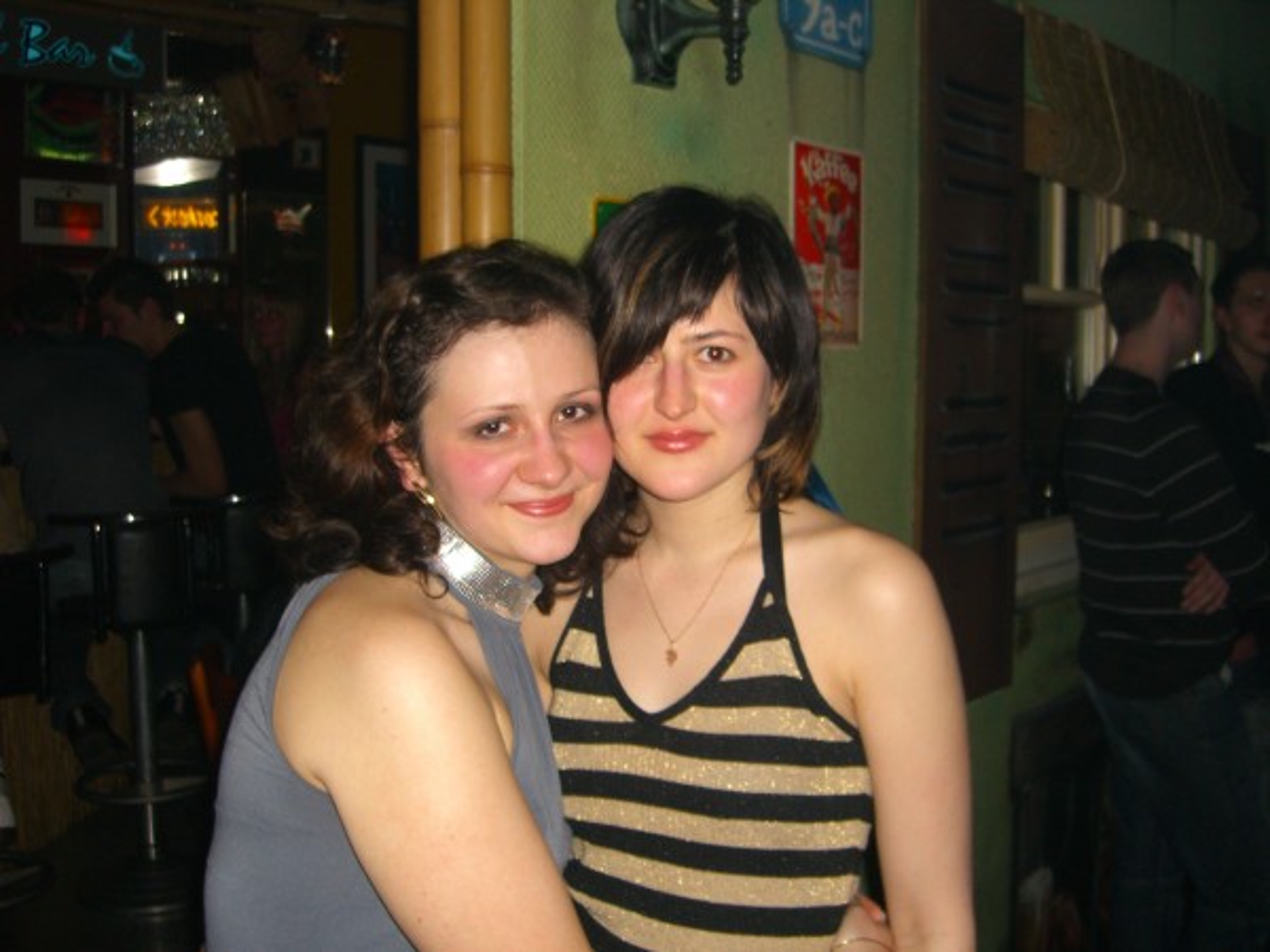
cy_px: 476
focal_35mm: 38
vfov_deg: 37.7
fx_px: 1394
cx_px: 635
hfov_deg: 49.0
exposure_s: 1/60
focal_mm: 7.9
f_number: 2.8
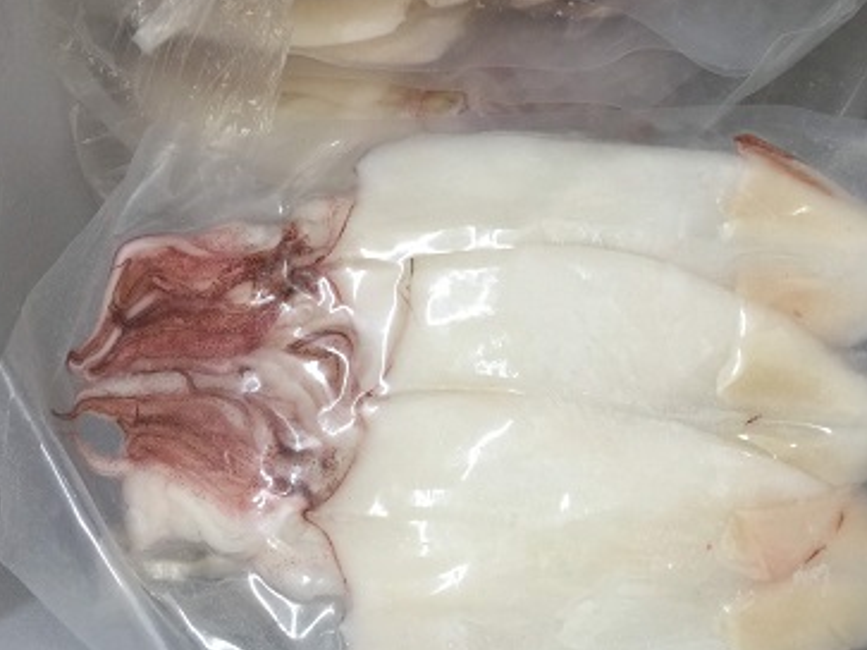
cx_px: 511
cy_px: 319
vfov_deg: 35.9
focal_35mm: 40
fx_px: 1002
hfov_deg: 46.6
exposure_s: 1/17
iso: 40
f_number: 2.2
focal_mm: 4.15
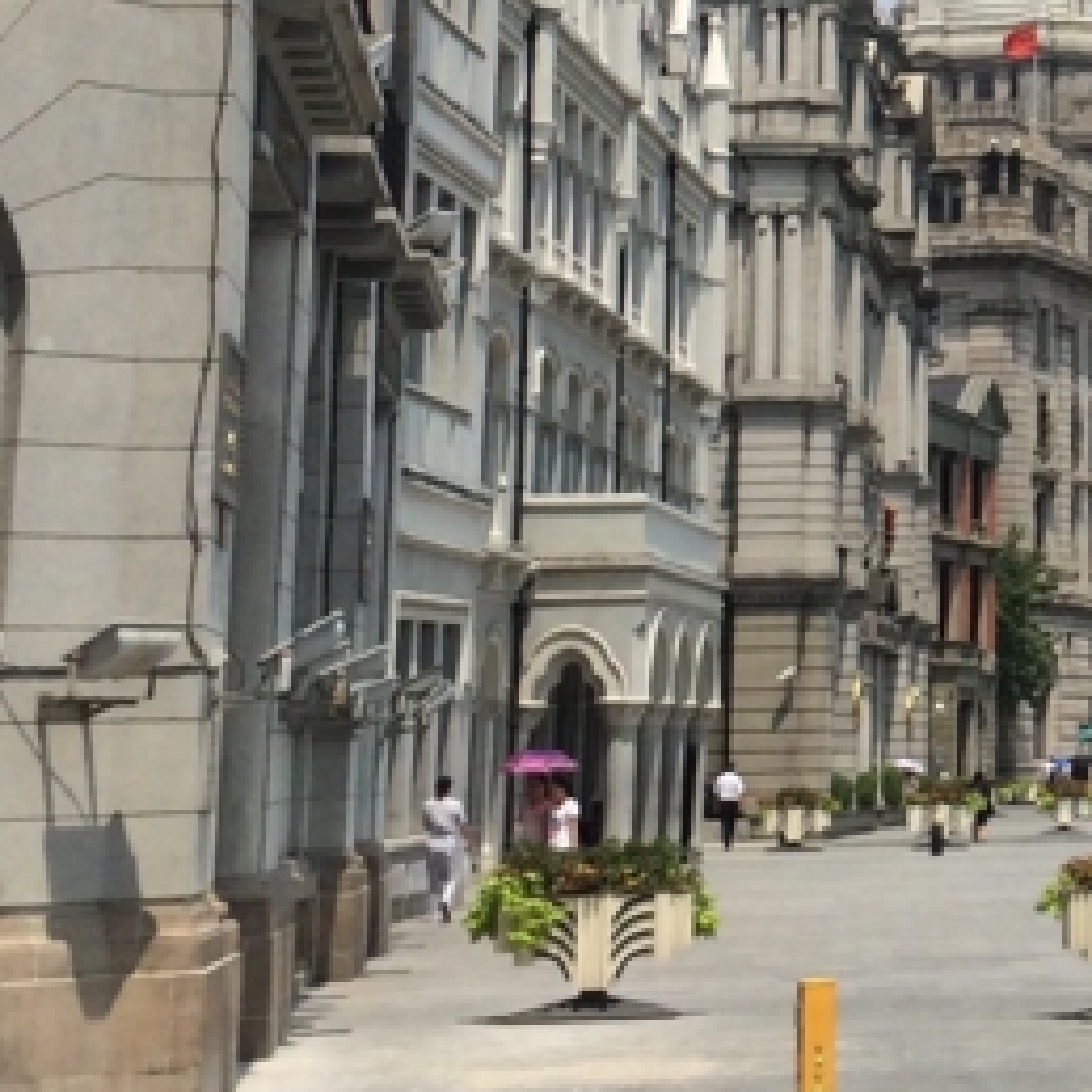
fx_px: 3747
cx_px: 1400
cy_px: -169
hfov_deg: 15.8
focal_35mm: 105
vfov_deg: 16.0
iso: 40
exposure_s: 1/3731
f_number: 2.2
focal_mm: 4.12
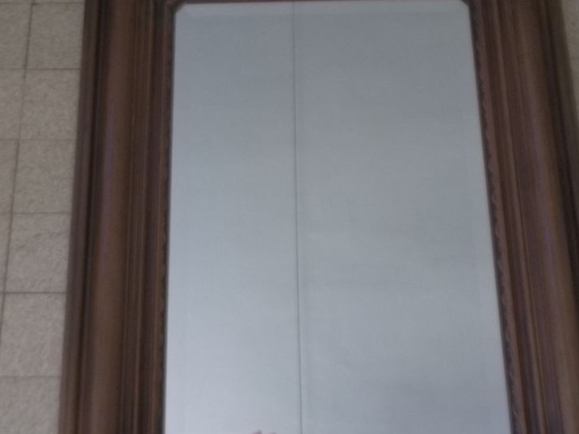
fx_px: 770
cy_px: 223
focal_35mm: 46
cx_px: 283
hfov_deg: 41.2
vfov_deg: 31.5
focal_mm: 5.9
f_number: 3.3
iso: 160
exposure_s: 1/10
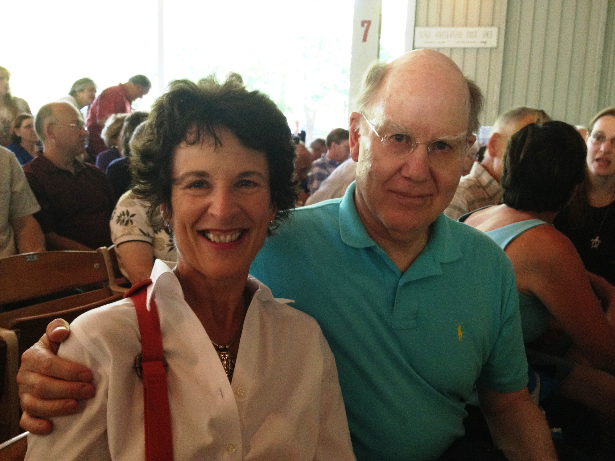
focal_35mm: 35
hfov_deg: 52.6
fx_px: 622
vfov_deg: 40.7
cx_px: 308
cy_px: 230
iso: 200
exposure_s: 1/20
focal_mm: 4.28
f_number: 2.4
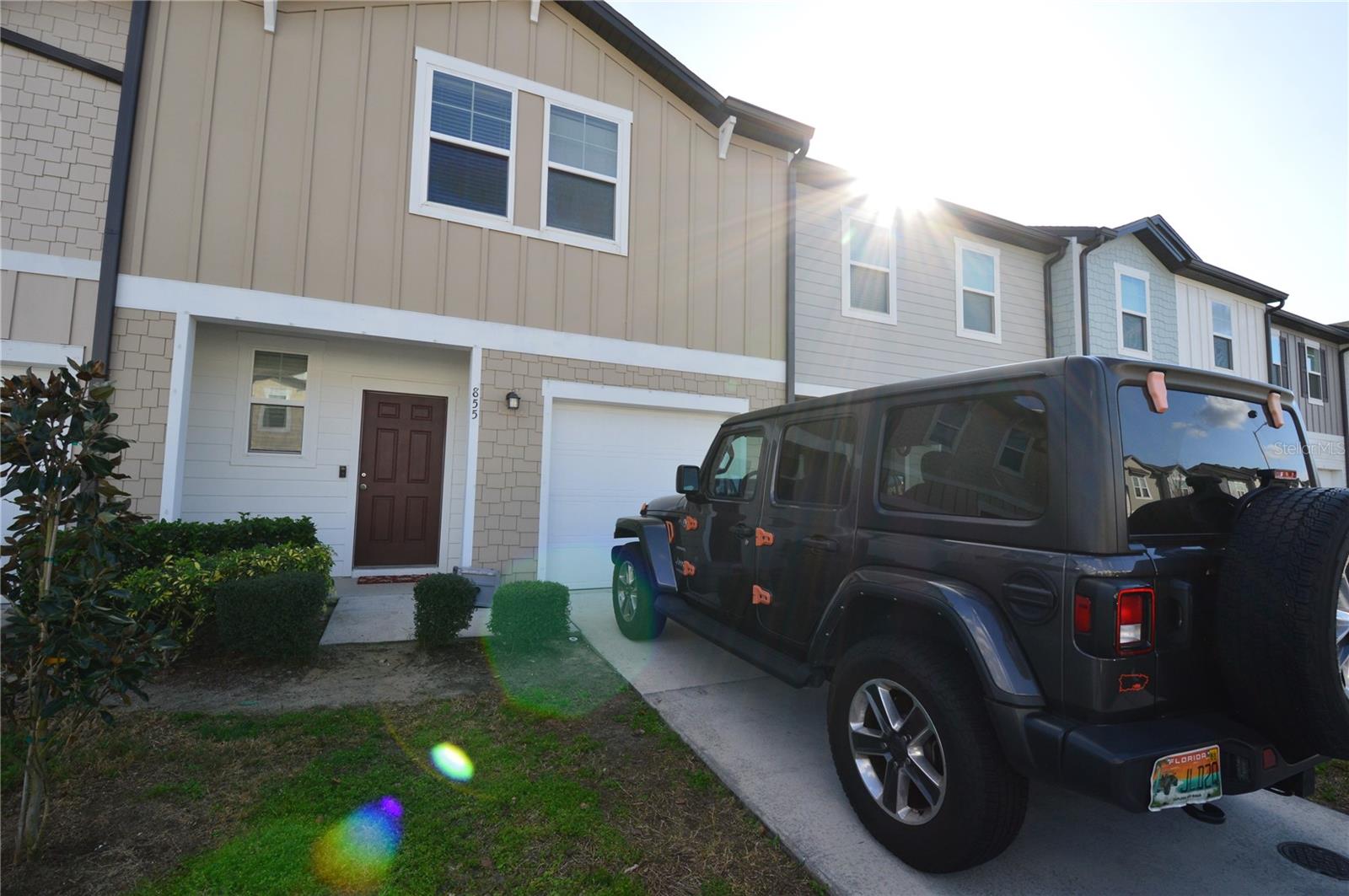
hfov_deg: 100.5
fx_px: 561
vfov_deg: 77.2
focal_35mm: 15
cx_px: 674
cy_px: 448
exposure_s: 1/250
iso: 400
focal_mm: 10
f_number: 10
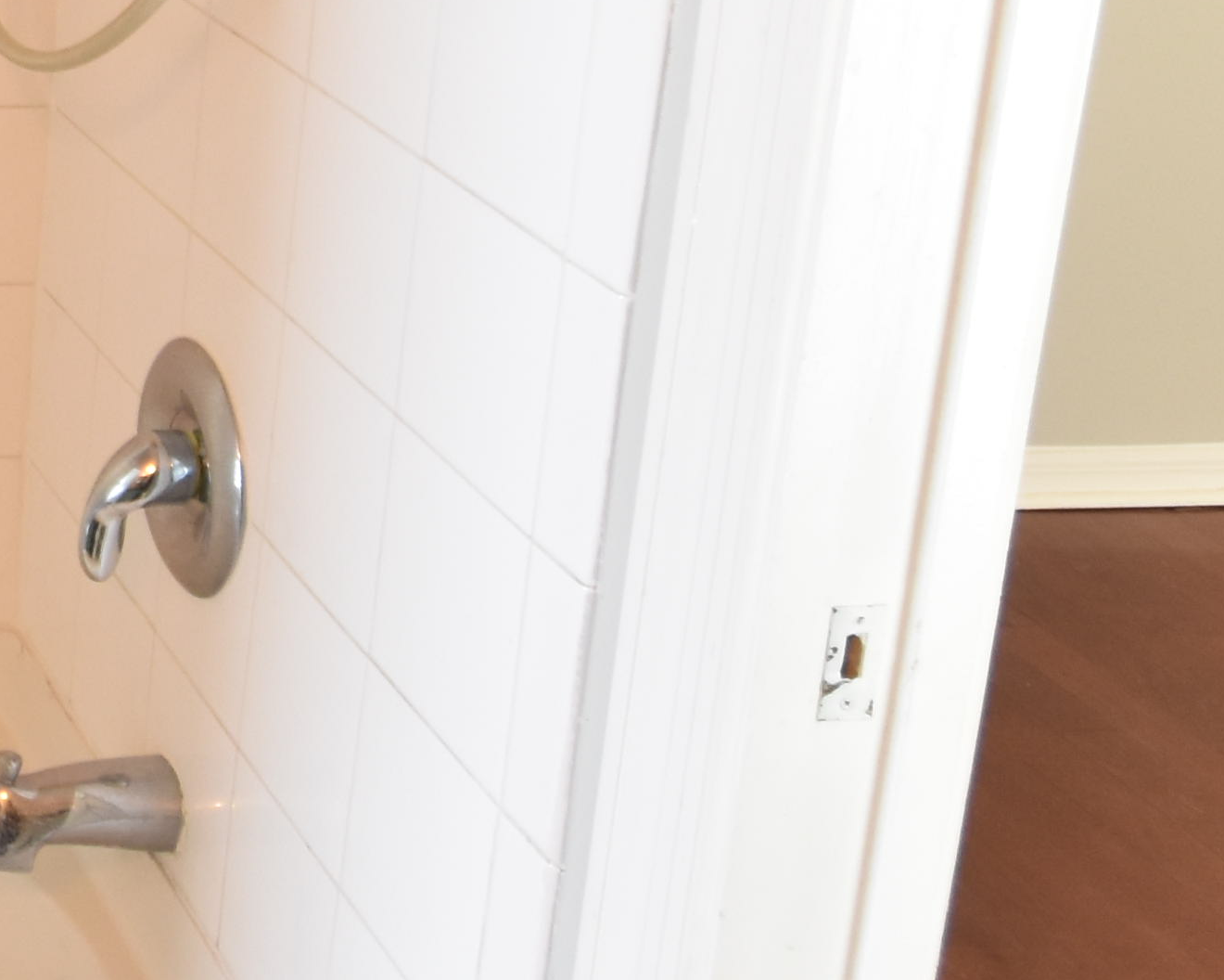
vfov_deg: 22.5
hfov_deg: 23.2
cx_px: -663
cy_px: -102
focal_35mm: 64
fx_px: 2318
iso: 800
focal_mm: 10
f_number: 3.5
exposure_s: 1/20
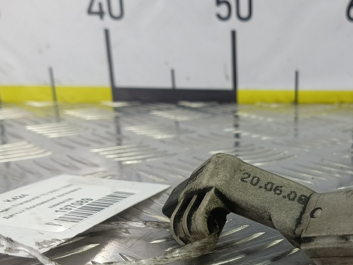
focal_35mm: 42
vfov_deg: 33.1
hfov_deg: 43.0
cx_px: 276
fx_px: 428
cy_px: 223
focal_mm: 4.11
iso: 115
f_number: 1.6
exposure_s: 1/50
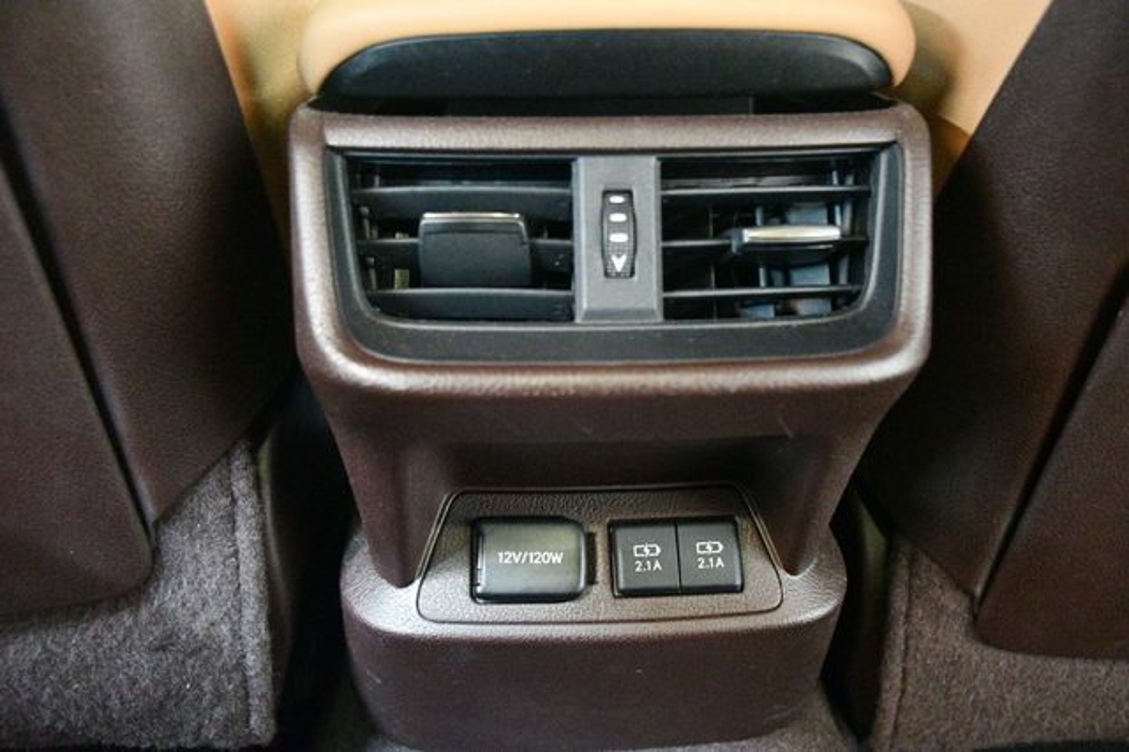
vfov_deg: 39.9
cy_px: 376
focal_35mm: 33
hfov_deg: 57.2
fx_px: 1034
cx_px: 564
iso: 12800
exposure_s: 1/20
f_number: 3.5
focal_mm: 22
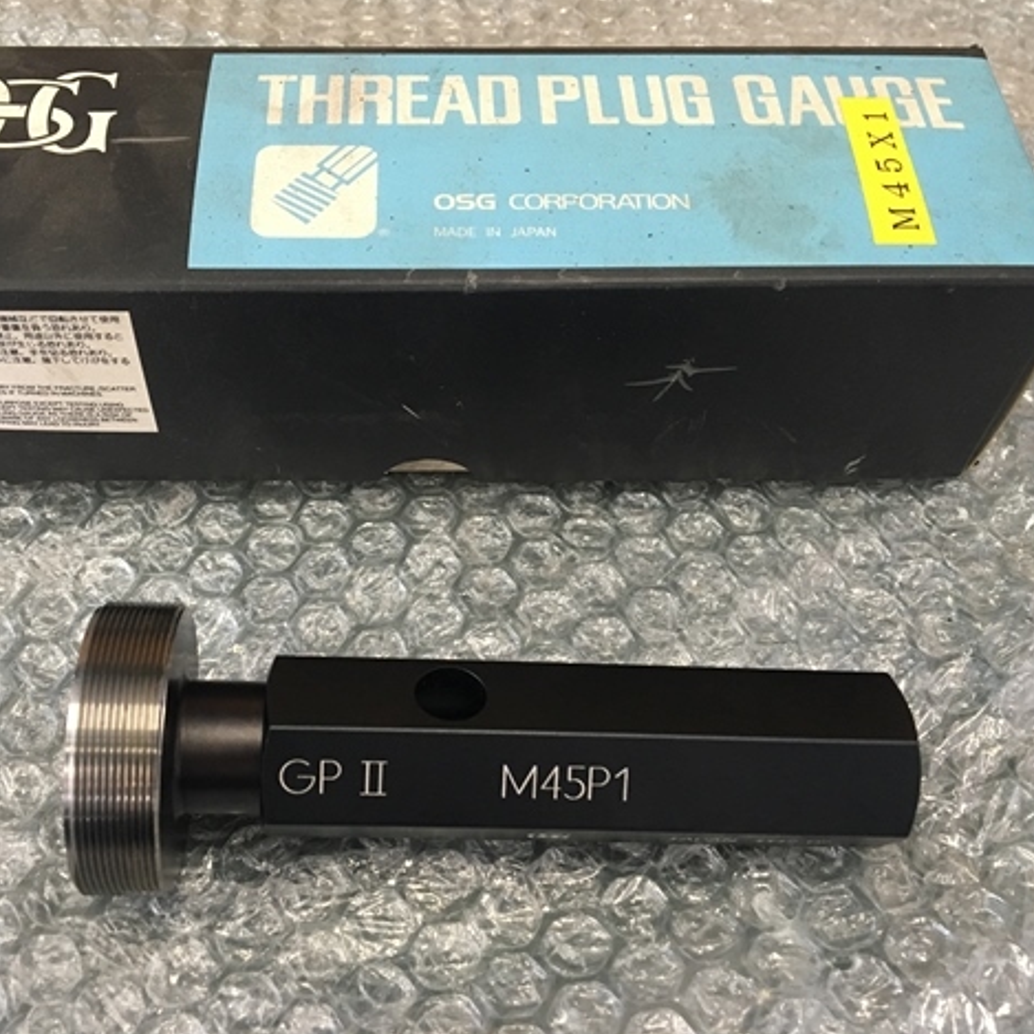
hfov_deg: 47.0
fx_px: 1183
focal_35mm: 35
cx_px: 419
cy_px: 516
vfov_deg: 47.2
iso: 125
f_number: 2.2
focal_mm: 4.15
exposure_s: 1/30
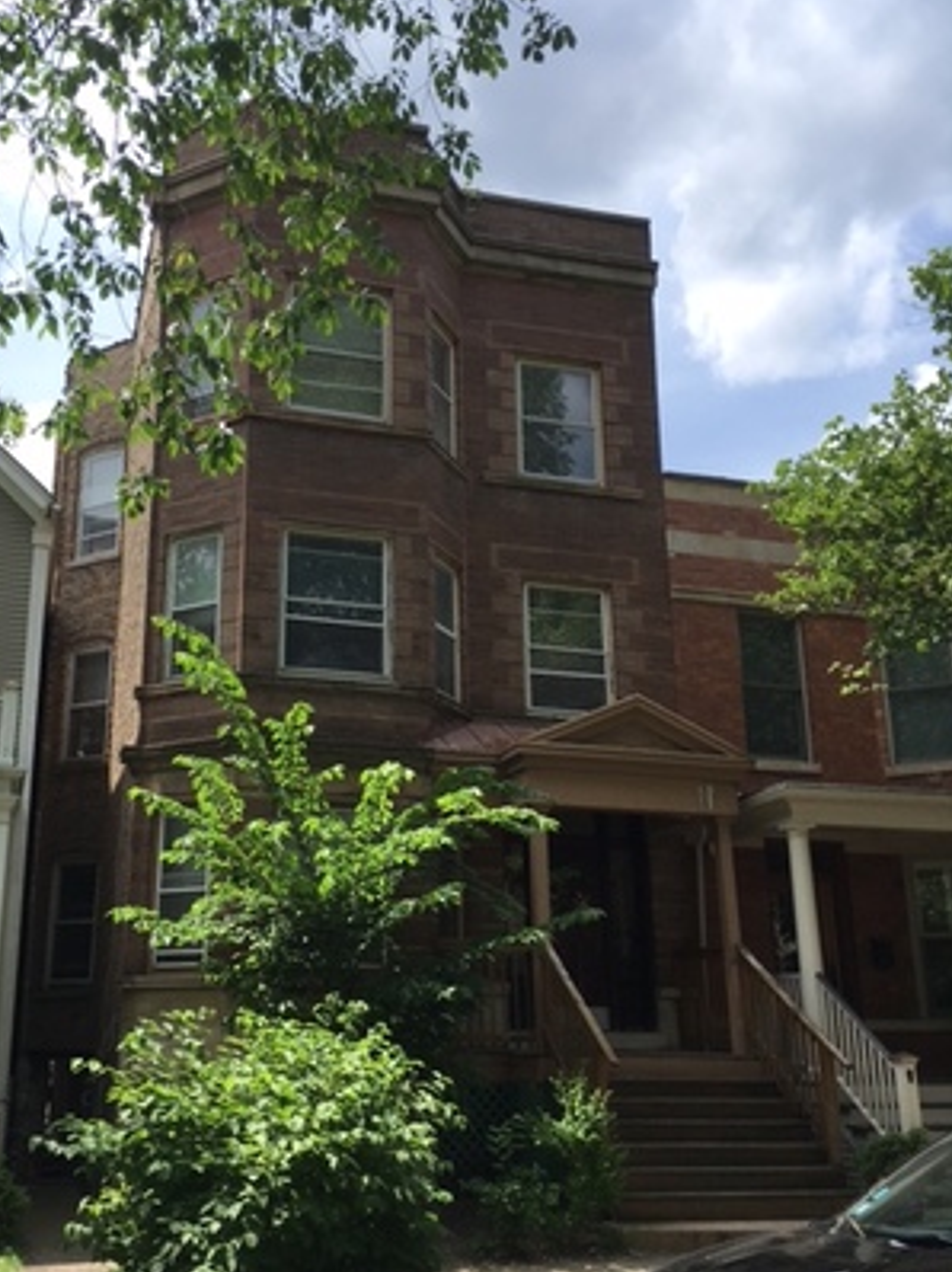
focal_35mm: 35
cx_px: 380
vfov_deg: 52.6
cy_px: 658
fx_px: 1285
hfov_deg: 40.5
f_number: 2.2
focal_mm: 4.15
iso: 25
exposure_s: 1/1054
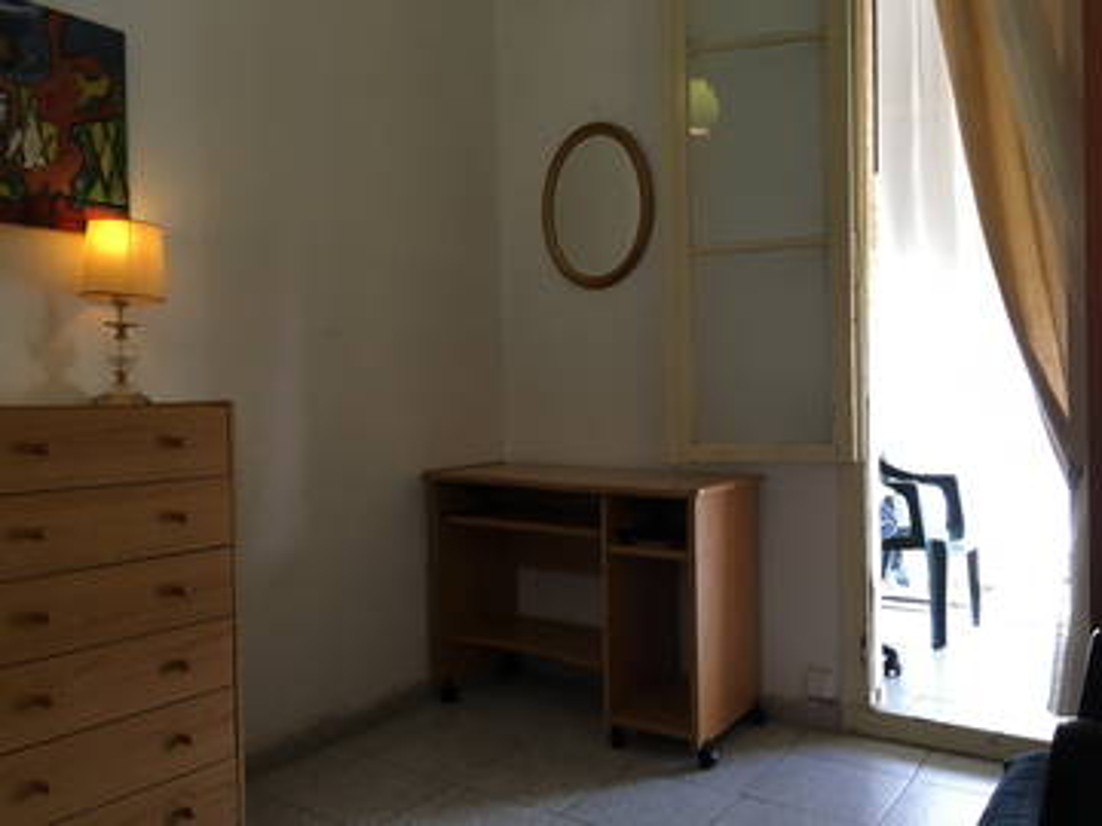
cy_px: 413
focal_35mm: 29
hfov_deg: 61.7
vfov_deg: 48.2
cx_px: 551
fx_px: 923
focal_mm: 4.15
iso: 50
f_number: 2.2
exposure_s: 1/33
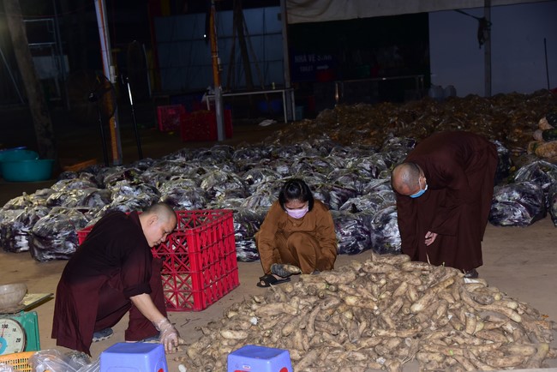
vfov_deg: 23.4
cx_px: 278
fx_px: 898
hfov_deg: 34.5
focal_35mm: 58
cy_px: 186
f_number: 5.6
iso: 1000
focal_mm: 58
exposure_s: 1/160
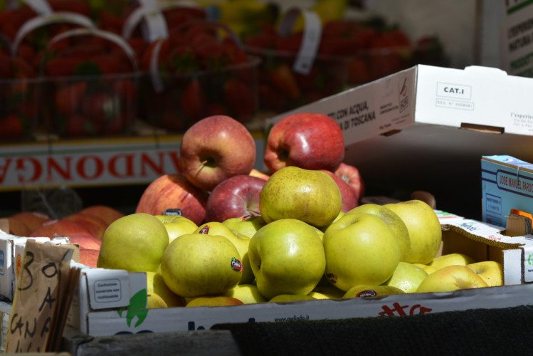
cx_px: 266
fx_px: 4443
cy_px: 178
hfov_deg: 6.9
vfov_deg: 4.6
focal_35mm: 300
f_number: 6.7
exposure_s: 1/750
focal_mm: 200
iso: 200
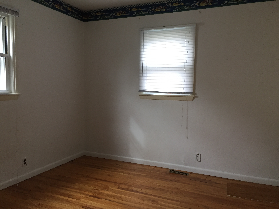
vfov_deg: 48.2
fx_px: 234
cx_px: 140
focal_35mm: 29
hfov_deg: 61.7
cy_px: 104
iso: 40
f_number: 2.2
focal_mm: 4.15
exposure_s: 1/30
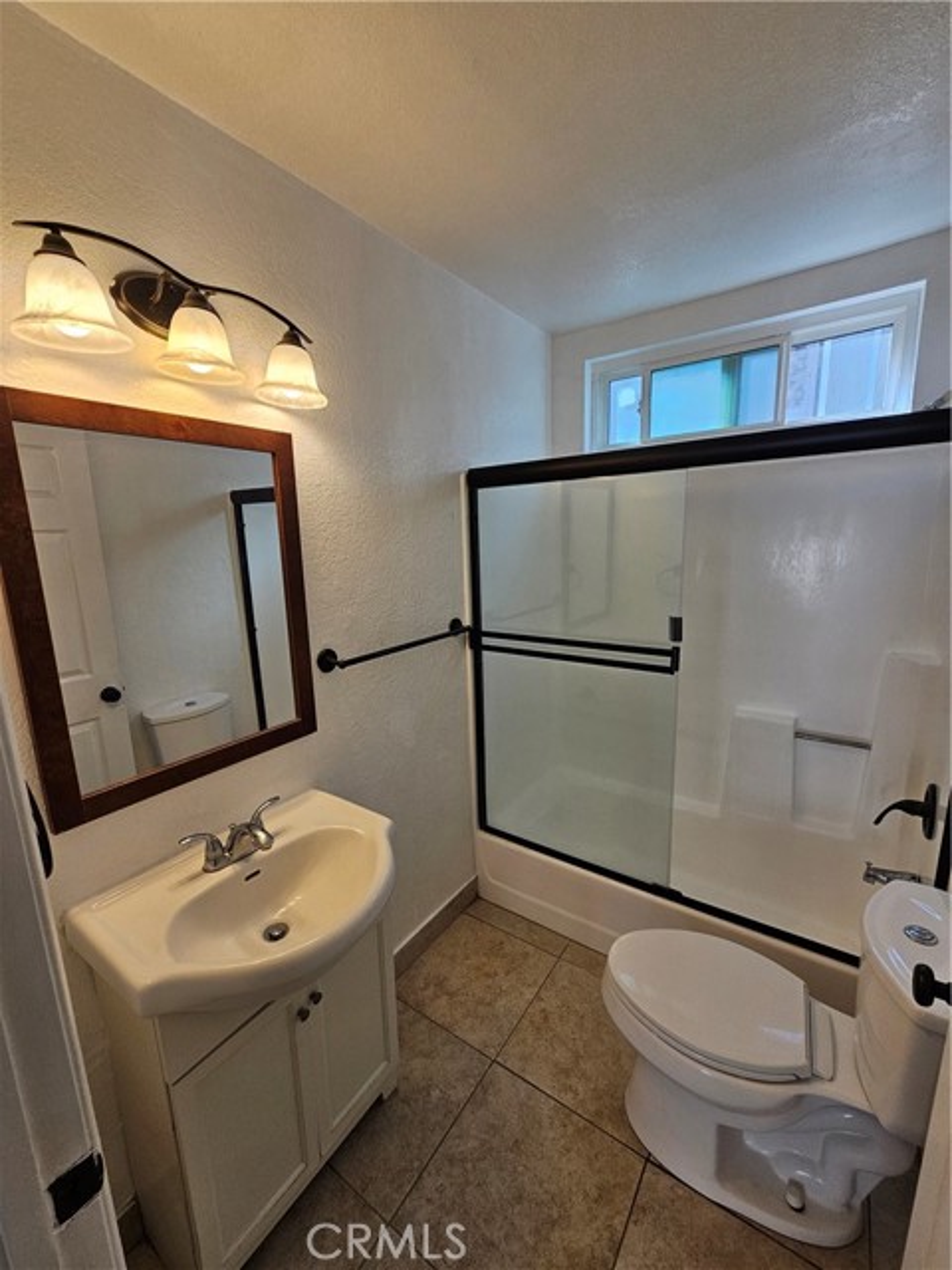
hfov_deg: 89.9
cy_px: 635
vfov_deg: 106.2
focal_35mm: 13
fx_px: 477
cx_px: 476
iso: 64
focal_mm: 2.2
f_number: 2.2
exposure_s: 1/120
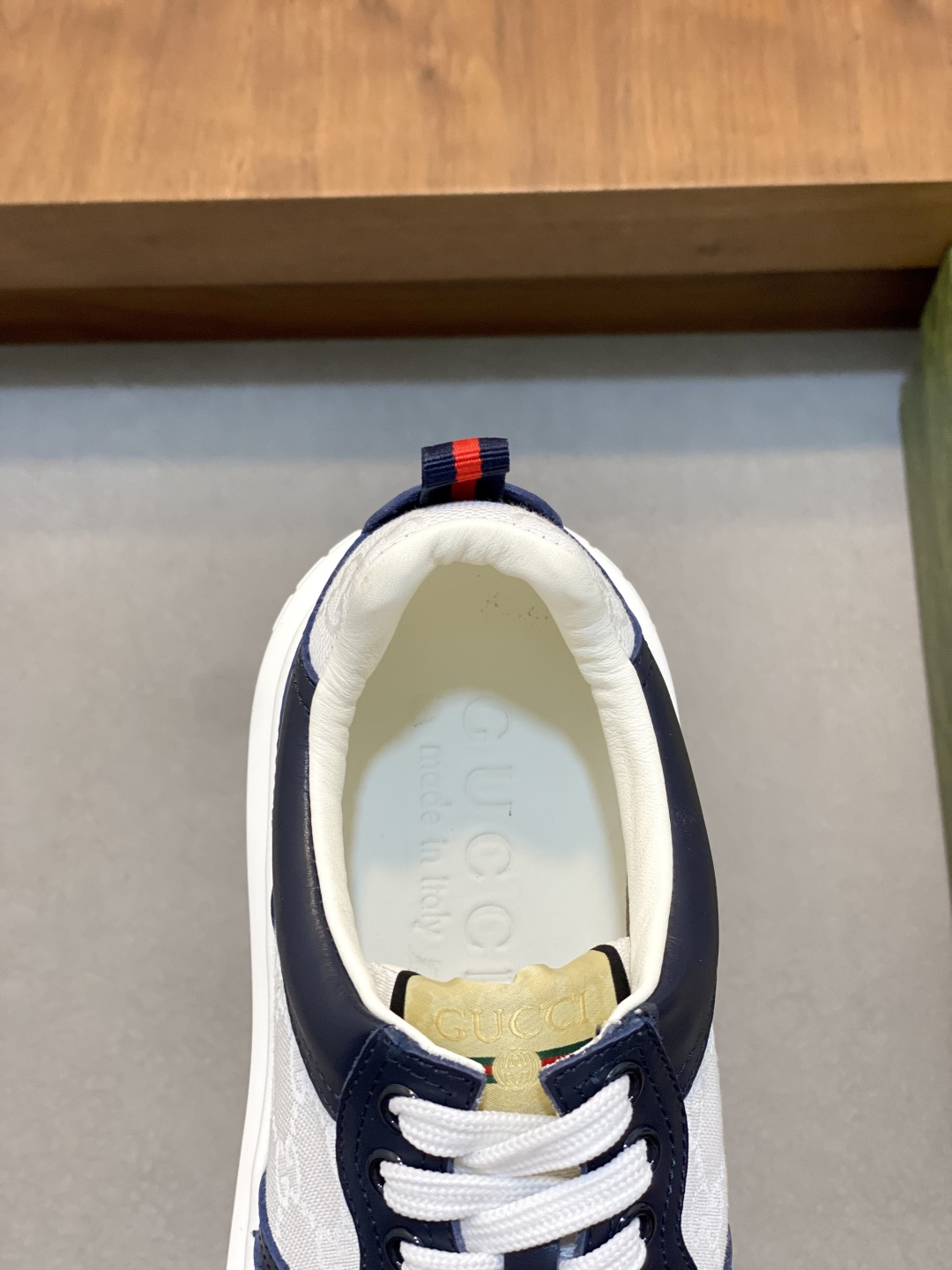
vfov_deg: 36.8
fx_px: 1907
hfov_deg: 28.0
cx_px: 476
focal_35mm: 52
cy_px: 635
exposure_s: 1/100
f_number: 2
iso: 100
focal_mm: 6
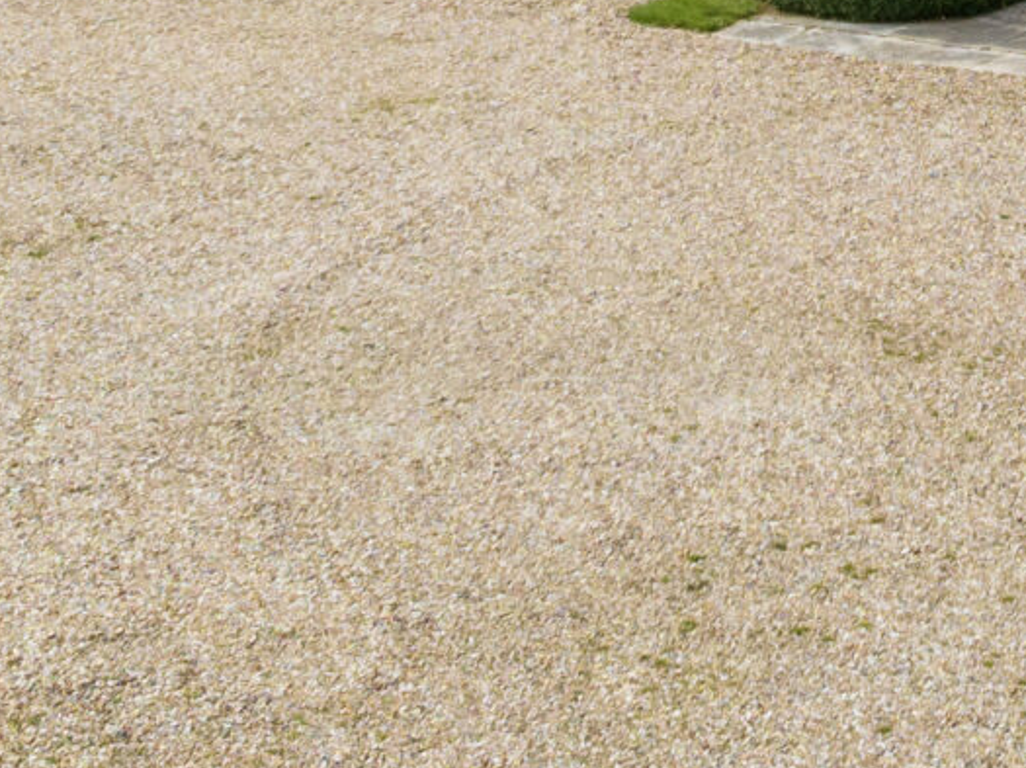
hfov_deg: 16.2
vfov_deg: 11.8
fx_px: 3465
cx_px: 1196
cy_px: -546
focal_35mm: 117
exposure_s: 1/160
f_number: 7.1
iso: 400
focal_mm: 12.29
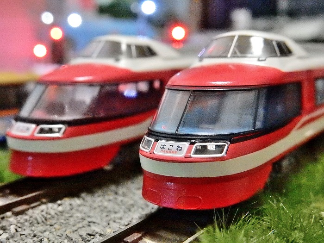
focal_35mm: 51
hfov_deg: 37.5
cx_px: 162
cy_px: 122
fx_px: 477
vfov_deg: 28.6
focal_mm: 9
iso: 3200
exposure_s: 1/125
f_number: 4.5
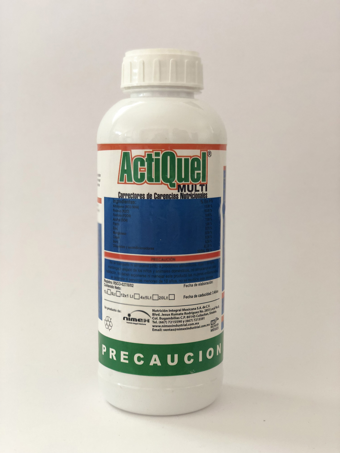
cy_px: 226
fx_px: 681
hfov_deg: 28.0
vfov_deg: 36.8
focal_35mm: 52
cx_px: 170
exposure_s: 1/40
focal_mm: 6
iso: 80
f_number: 2.4
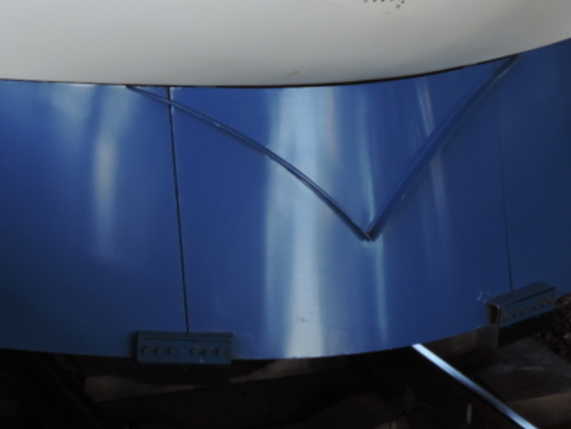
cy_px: 12
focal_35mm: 142
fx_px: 2344
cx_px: 357
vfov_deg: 10.4
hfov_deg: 13.9
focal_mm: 12.4
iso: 125
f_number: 3.9
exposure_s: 1/60
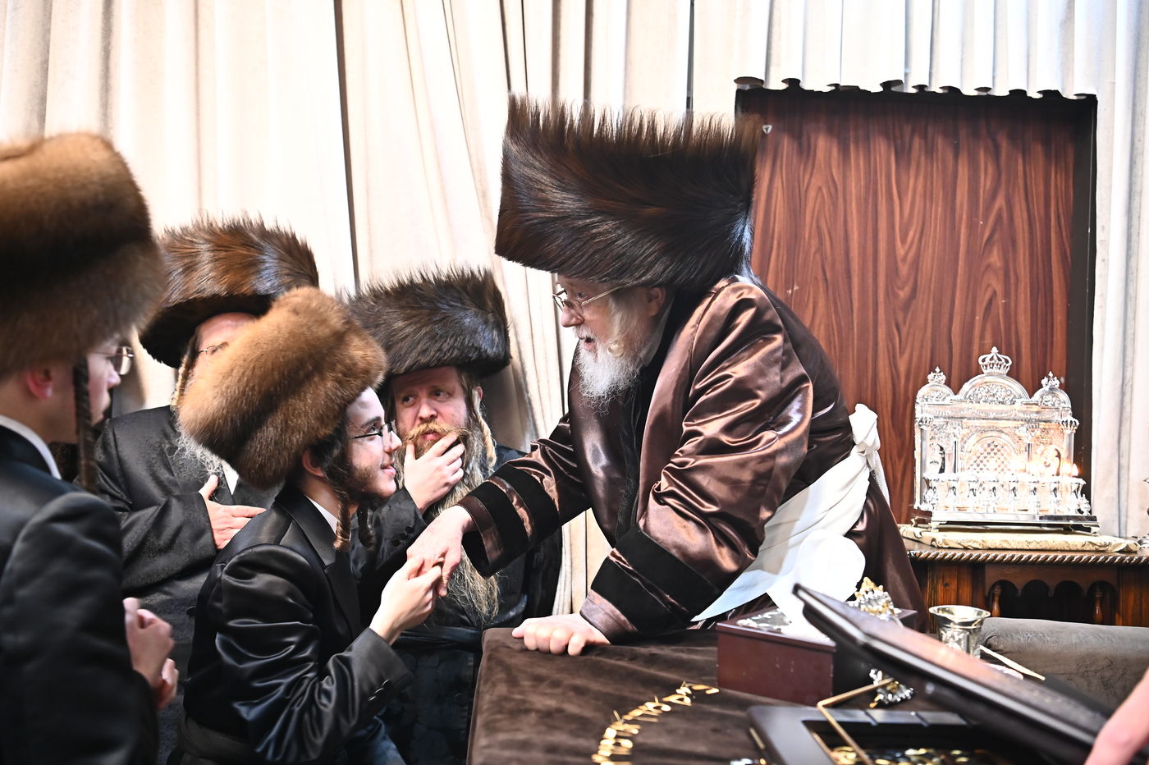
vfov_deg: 38.8
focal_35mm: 34
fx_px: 1085
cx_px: 574
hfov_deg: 55.8
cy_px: 382
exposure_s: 1/160
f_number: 3.5
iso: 2500
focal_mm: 34
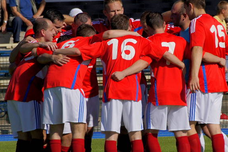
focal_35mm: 679
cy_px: 77
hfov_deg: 3.0
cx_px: 123
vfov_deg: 2.0
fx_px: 4302
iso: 200
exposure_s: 1/1250
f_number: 8
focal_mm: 300
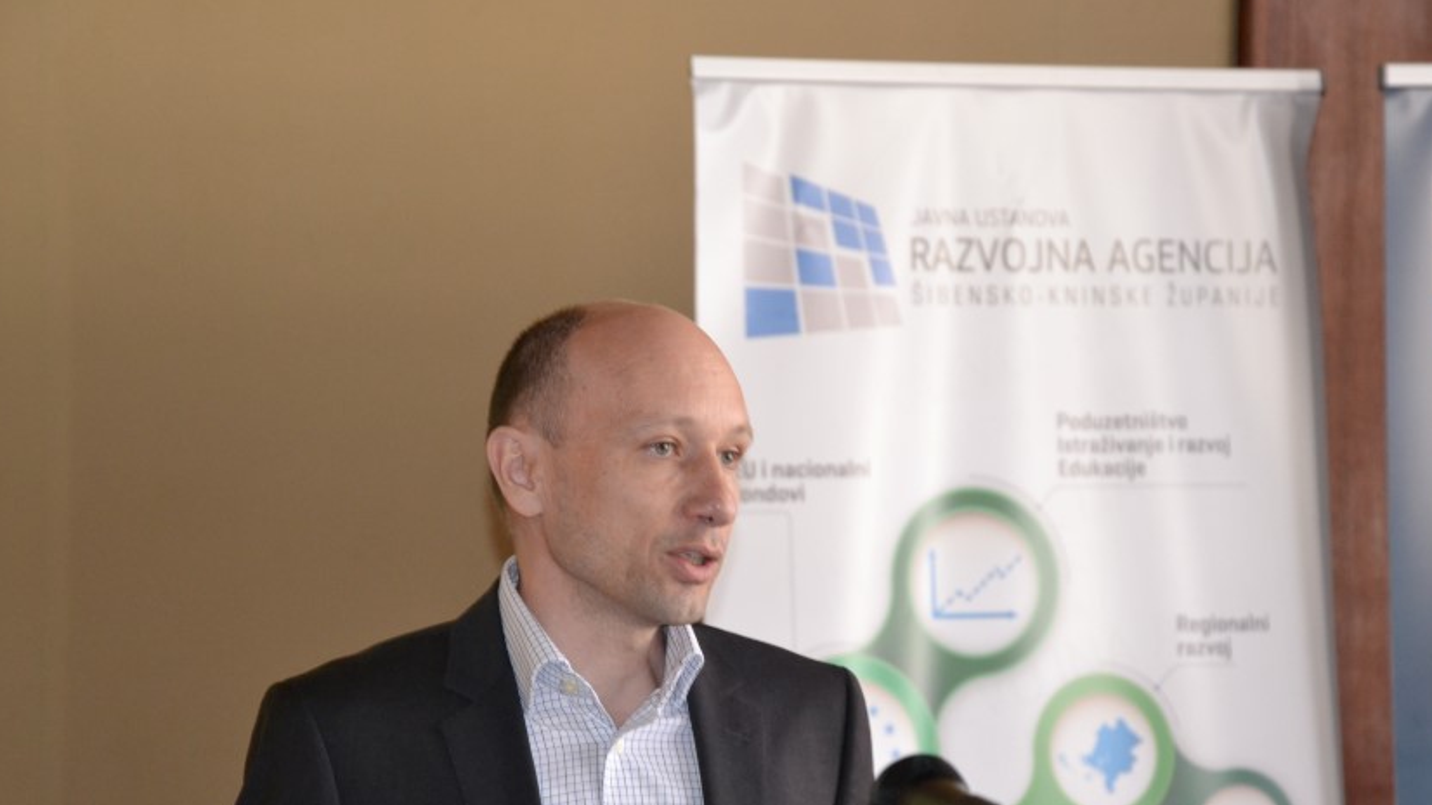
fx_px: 5526
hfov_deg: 14.8
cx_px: 709
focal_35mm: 146
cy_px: 449
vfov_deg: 8.3
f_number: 5.6
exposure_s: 1/60
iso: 1600
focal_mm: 85
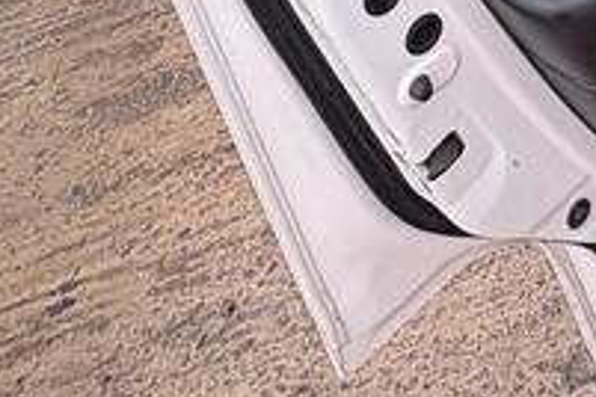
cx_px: 682
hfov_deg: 27.8
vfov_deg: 14.5
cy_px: -536
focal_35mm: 65
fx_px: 1076
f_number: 2.2
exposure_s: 1/99
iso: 100
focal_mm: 2.22
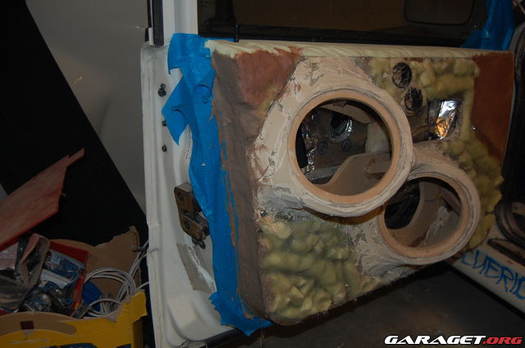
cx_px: 262
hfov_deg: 53.2
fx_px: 524
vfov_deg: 36.7
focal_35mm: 36
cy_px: 174
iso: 400
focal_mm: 24
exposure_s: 1/60
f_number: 4
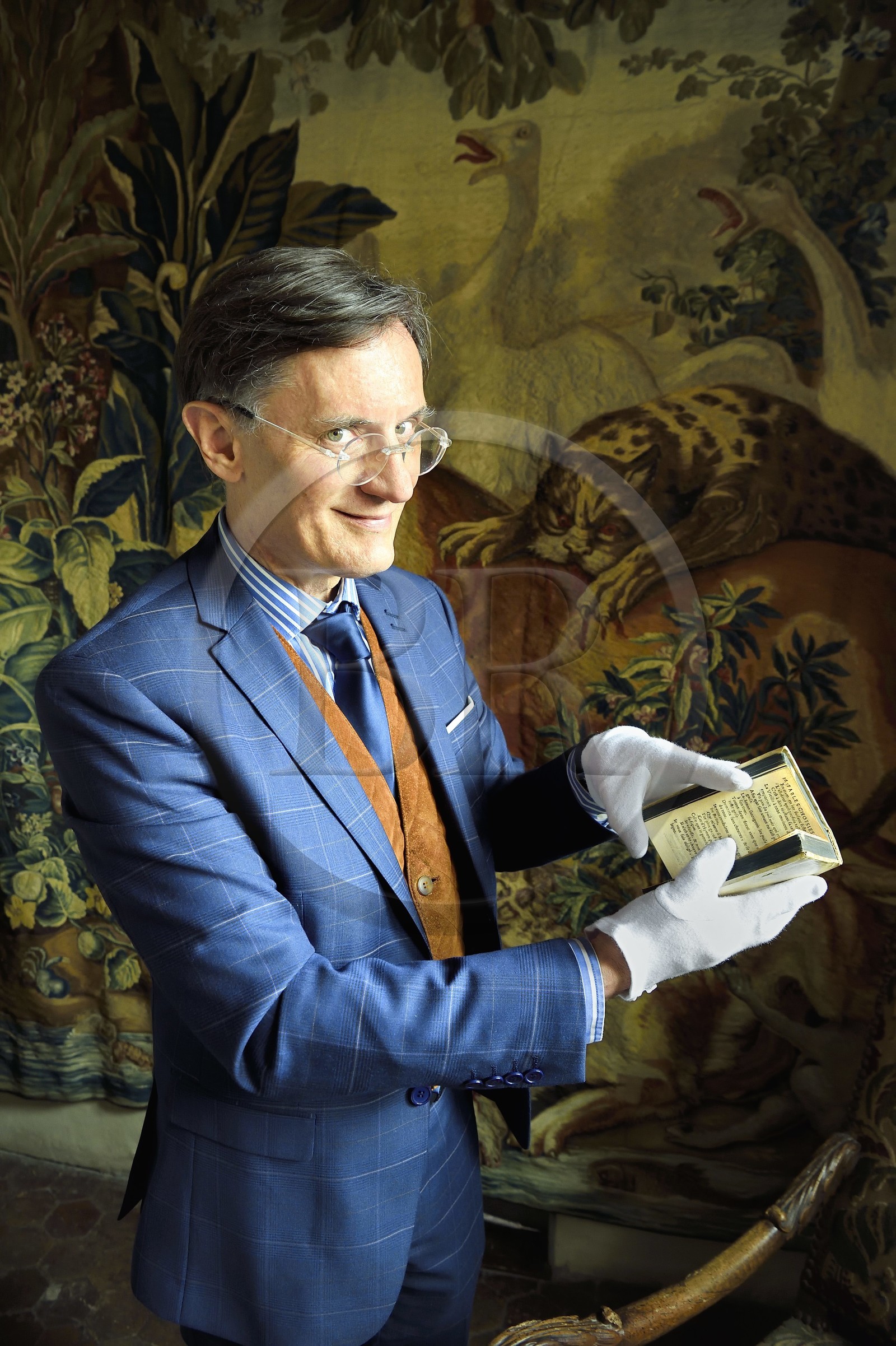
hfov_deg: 49.5
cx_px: 448
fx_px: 971
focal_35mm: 26
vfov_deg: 69.4
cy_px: 673
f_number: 6.3
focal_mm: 26
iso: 1600
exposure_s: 1/50
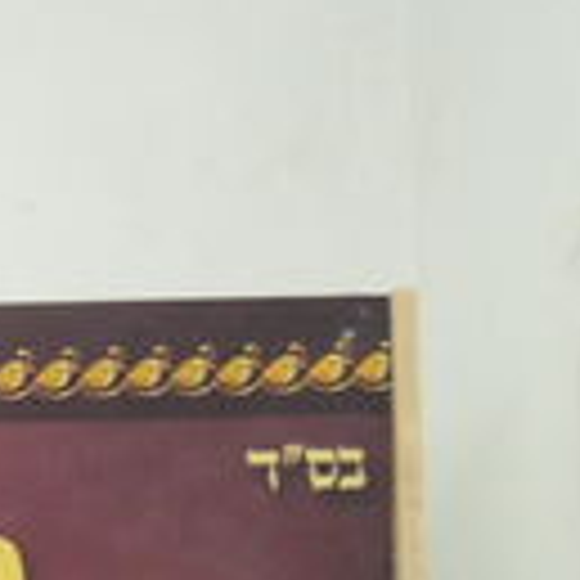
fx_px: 4910
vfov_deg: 6.1
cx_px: -2068
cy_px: 1859
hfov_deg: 5.5
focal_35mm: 259
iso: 1600
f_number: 5
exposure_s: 1/100
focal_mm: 28
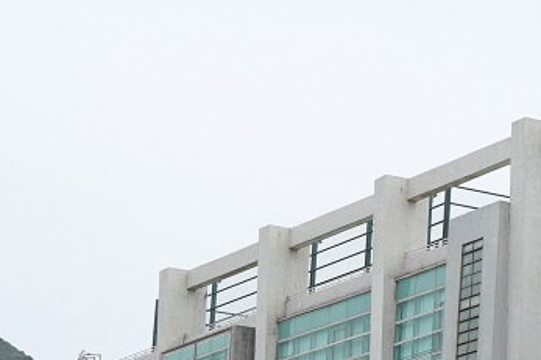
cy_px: 415
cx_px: 924
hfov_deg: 11.1
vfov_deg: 7.8
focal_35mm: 175
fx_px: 2628
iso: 200
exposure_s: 1/640
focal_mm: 36
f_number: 5.6
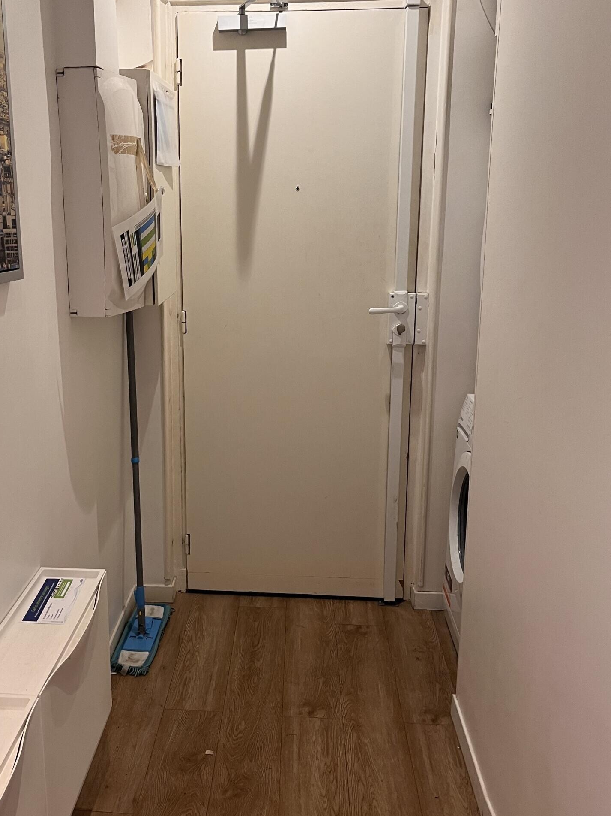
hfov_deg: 40.5
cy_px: 382
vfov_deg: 52.6
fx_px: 824
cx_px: 237
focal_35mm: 35
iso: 80
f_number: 1.6
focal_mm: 5.1
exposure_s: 1/50
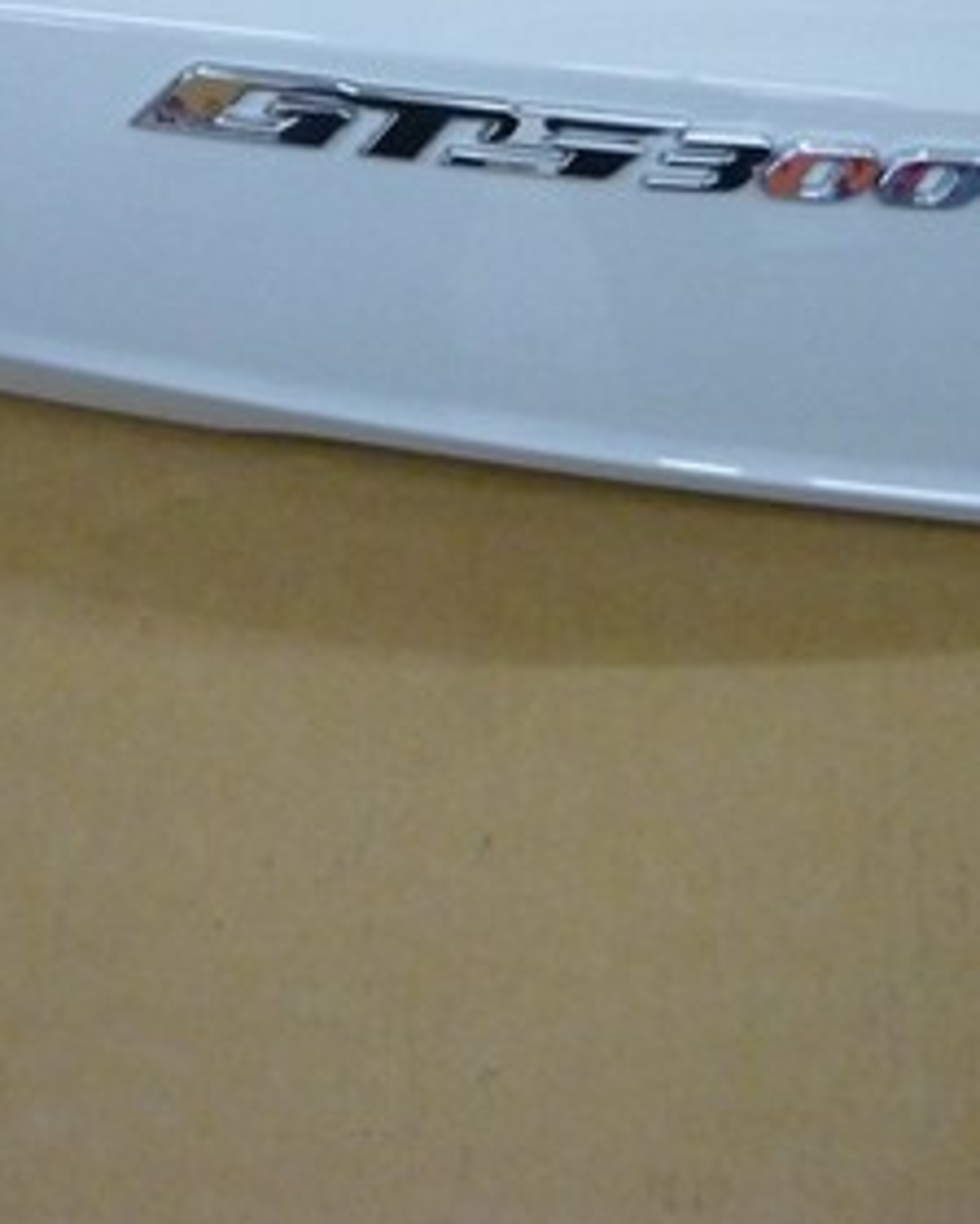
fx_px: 3335
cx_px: 490
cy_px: -26
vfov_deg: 20.1
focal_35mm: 92
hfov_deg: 16.7
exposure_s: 1/30
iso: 320
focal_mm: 5.5
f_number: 2.8
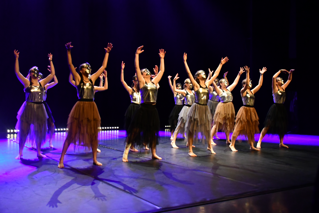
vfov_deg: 34.2
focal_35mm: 39
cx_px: 160
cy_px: 106
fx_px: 346
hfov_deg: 49.6
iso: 6400
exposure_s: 1/80
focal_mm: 26
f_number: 4.5
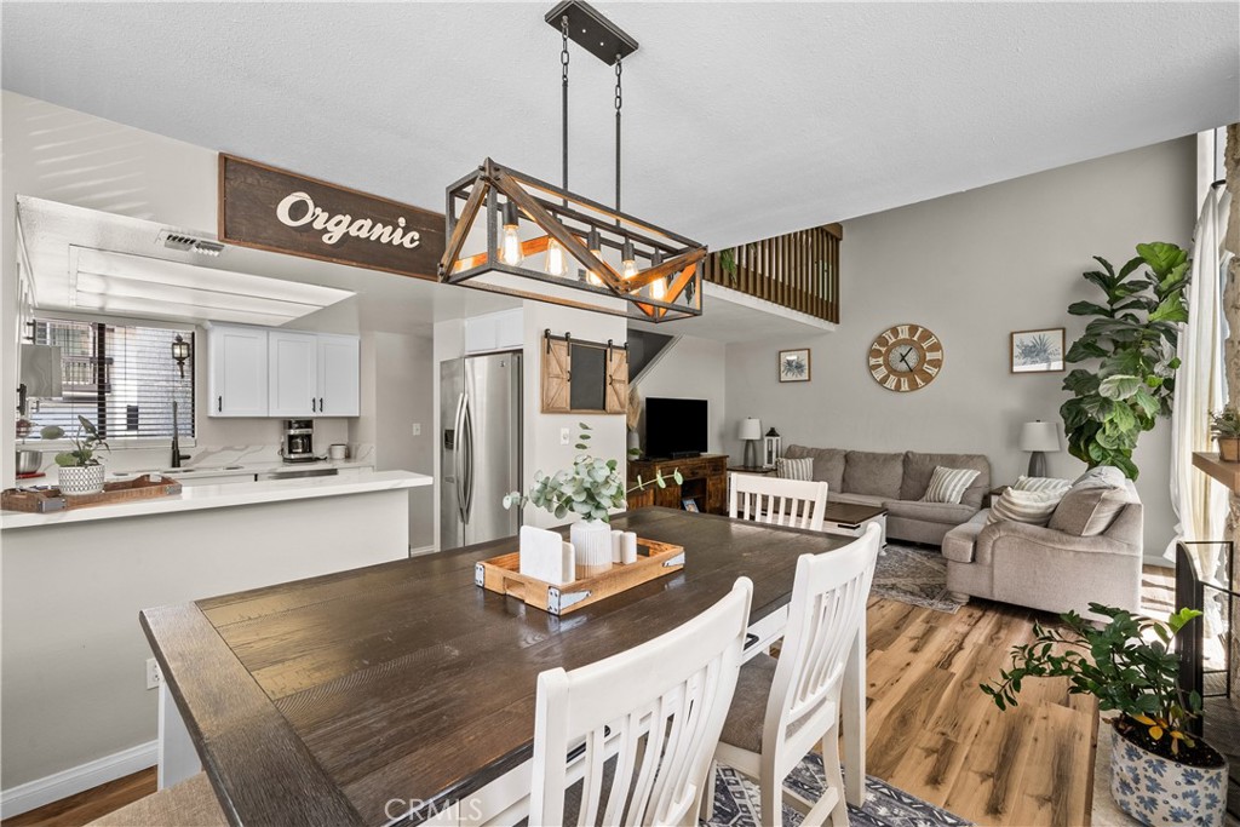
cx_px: 620
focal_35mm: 15
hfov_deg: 100.4
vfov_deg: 77.3
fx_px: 517
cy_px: 414
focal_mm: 15
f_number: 10
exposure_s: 1/15
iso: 400
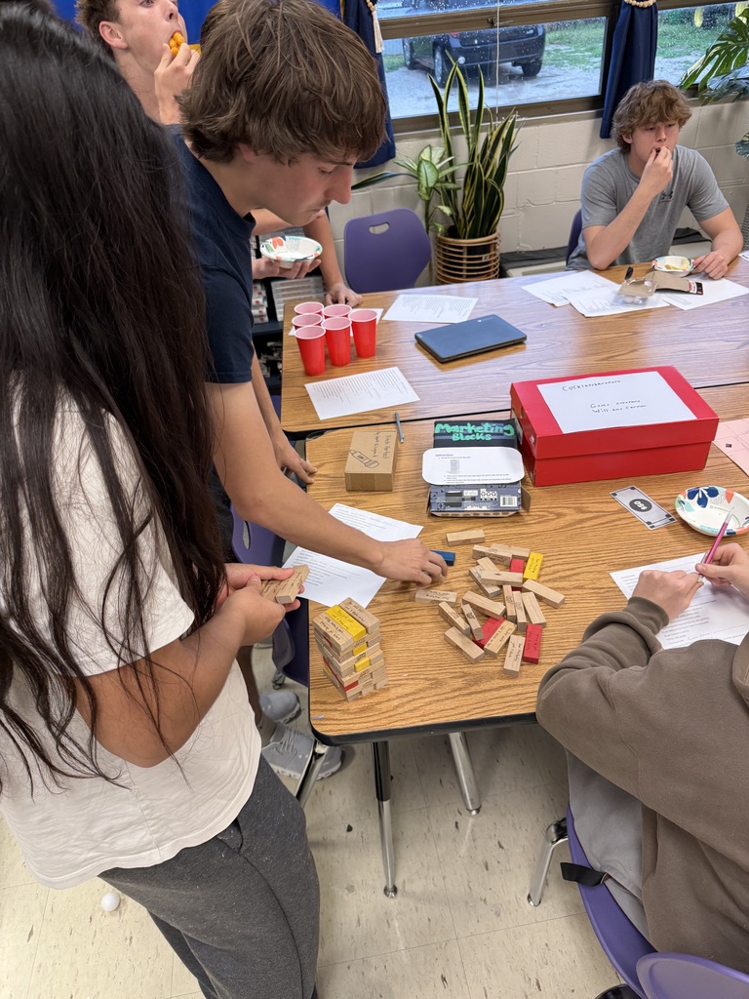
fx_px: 692
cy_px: 500
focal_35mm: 24
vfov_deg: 71.6
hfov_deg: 56.8
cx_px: 374
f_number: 1.78
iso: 200
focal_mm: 6.76
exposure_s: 1/60
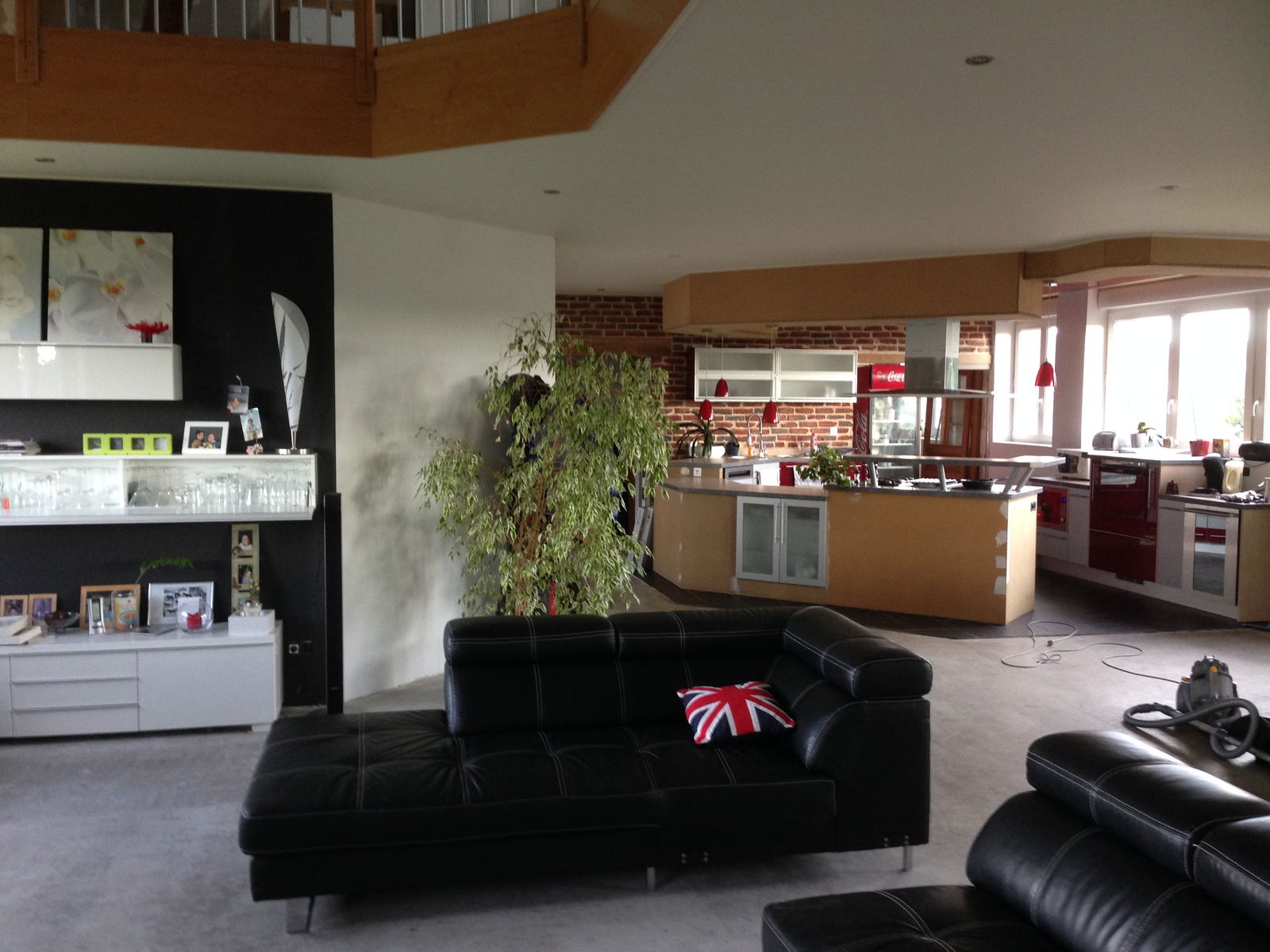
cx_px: 635
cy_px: 476
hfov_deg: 55.4
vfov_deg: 42.9
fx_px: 1211
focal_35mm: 33
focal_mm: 4.12
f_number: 2.4
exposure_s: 1/20
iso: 125
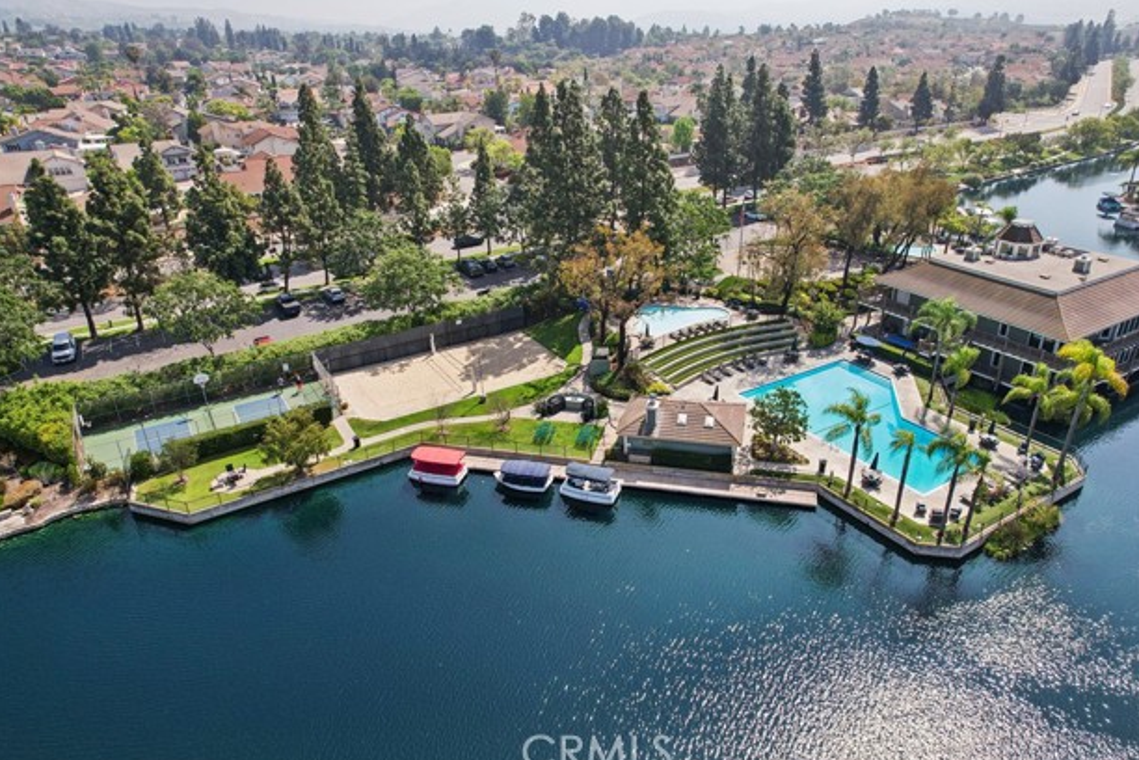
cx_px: 590
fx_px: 728
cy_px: 381
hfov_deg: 76.1
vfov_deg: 55.1
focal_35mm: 23
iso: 130
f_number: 2.8
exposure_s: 1/1500
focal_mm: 8.4
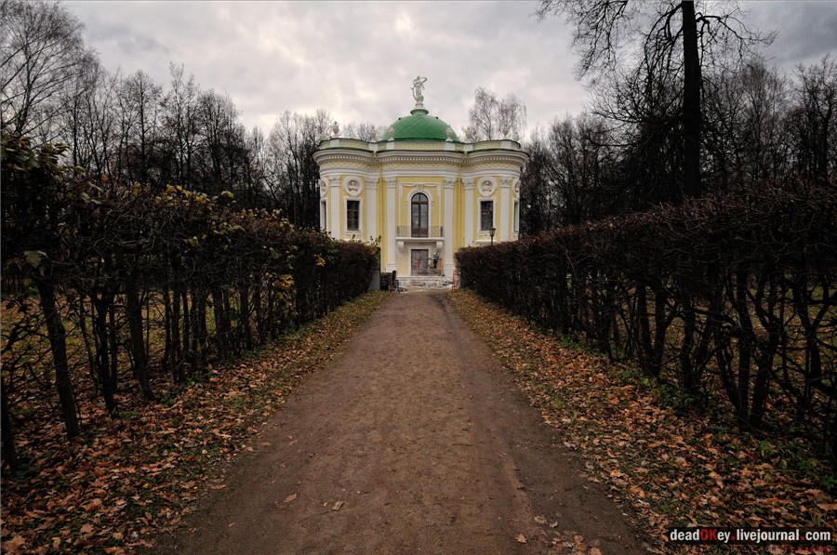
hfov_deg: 90.1
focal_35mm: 18
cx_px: 418
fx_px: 418
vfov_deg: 67.2
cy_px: 278
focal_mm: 12
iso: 500
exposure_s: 1/125
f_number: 8
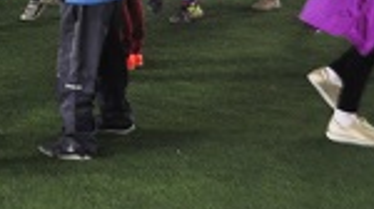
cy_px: -114
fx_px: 1397
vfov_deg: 8.4
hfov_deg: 14.7
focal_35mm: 141
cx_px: -96
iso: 1600
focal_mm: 28
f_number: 4
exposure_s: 1/160
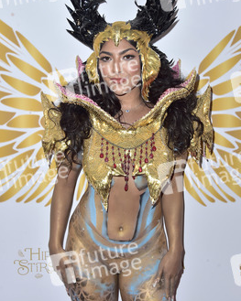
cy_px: 127
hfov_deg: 23.8
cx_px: 121
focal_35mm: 64
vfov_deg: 29.5
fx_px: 571
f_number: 7.1
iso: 200
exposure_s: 1/250
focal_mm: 56
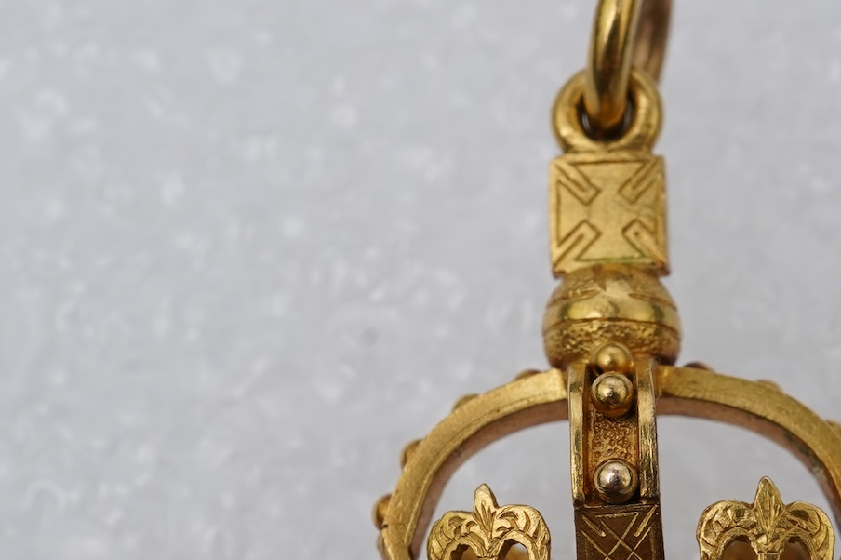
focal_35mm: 98
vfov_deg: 13.8
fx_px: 2288
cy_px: 554
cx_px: 687
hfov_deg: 20.6
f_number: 22
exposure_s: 1/100
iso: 400
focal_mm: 30
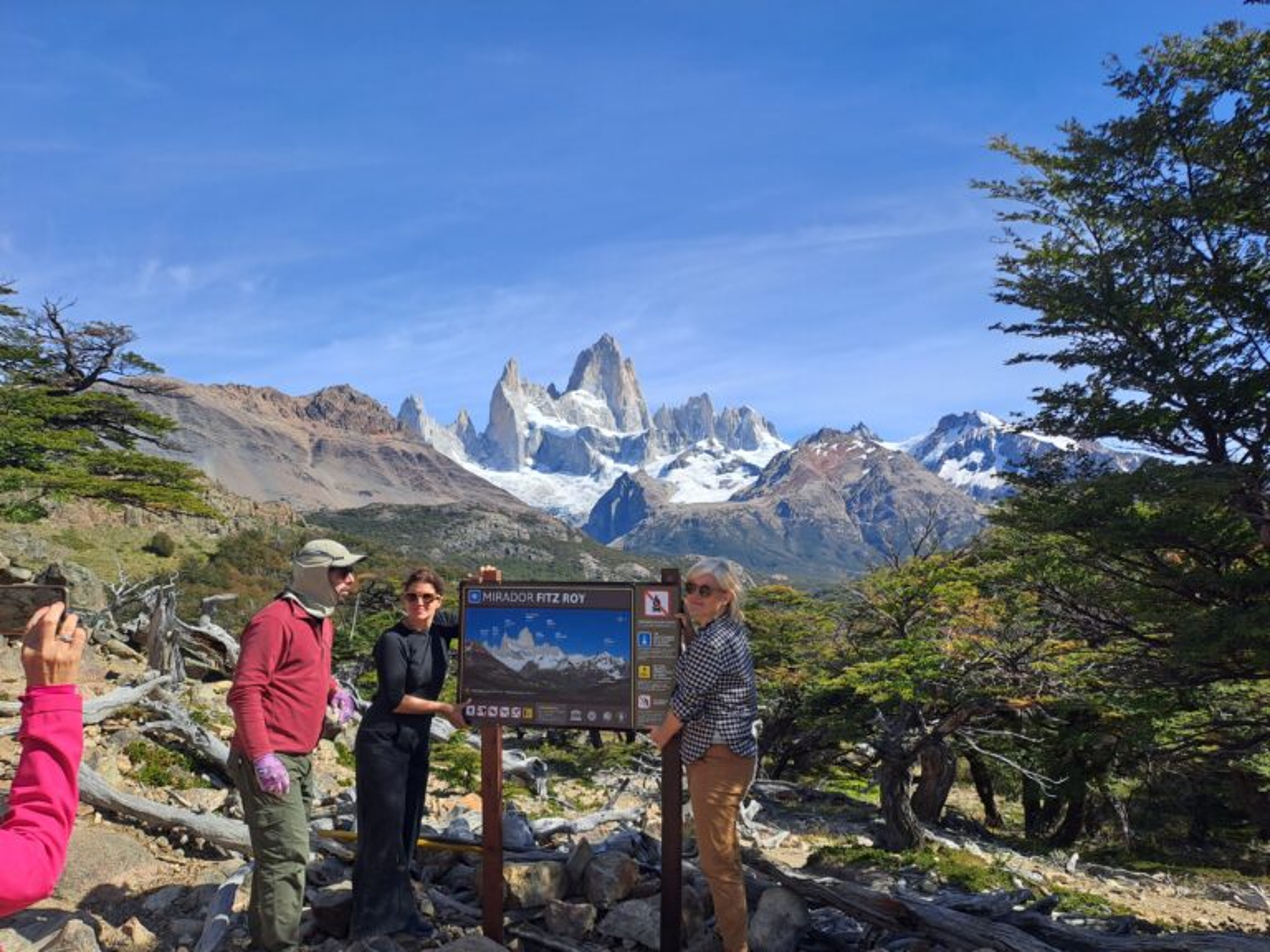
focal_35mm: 25
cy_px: 476
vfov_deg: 54.9
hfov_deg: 69.4
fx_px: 917
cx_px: 635
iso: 32
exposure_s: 1/1739
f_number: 1.8
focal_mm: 4.65
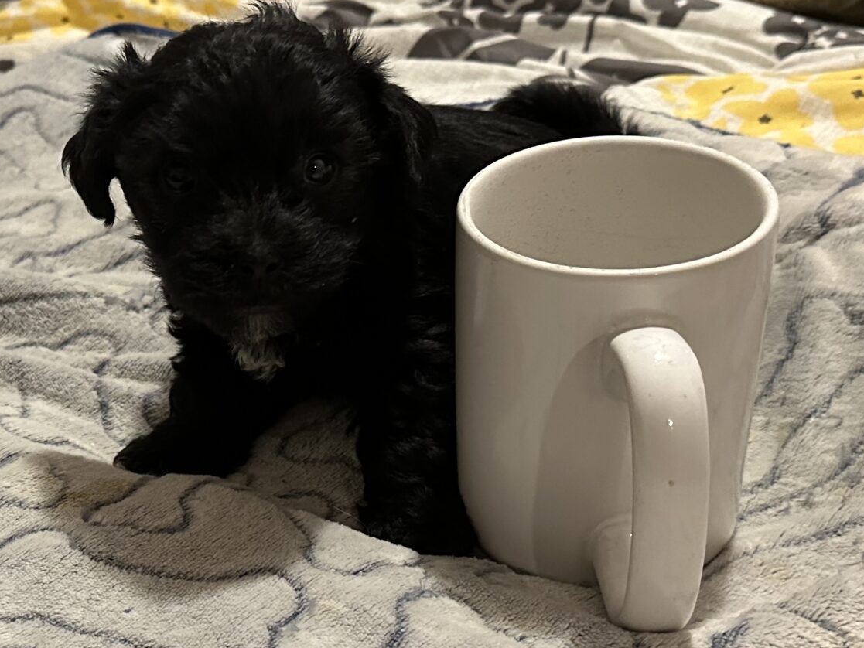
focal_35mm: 55
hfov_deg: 33.9
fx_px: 1373
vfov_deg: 26.5
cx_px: 173
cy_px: 414
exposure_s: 1/60
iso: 800
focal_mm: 6.86
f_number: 1.78
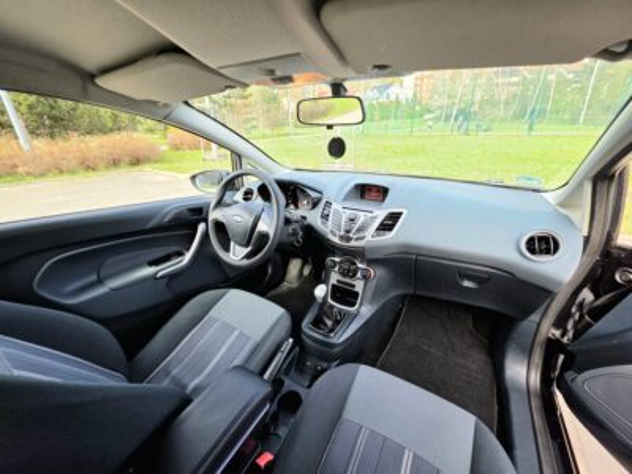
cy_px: 237
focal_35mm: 13
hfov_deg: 106.2
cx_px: 316
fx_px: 237
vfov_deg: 89.9
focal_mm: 2.2
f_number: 1.9
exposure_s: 1/250
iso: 32
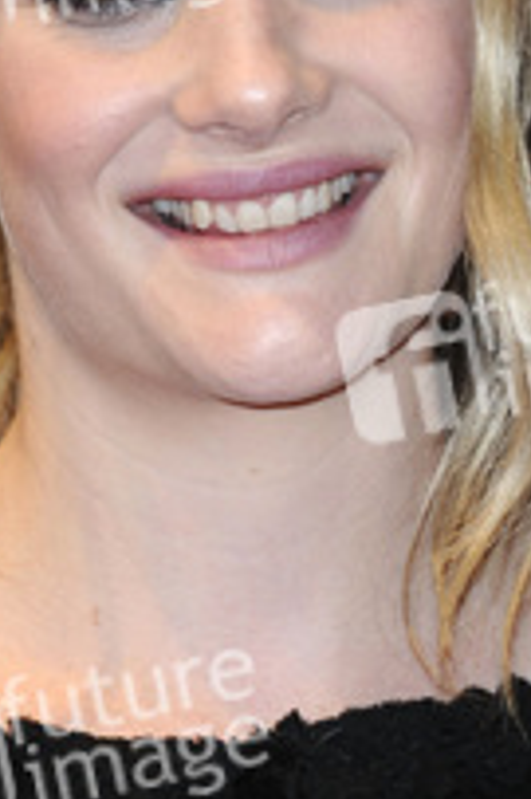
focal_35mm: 547
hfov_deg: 2.5
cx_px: 183
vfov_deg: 3.8
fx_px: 12122
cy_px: 154
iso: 320
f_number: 4.5
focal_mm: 185
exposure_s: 1/160
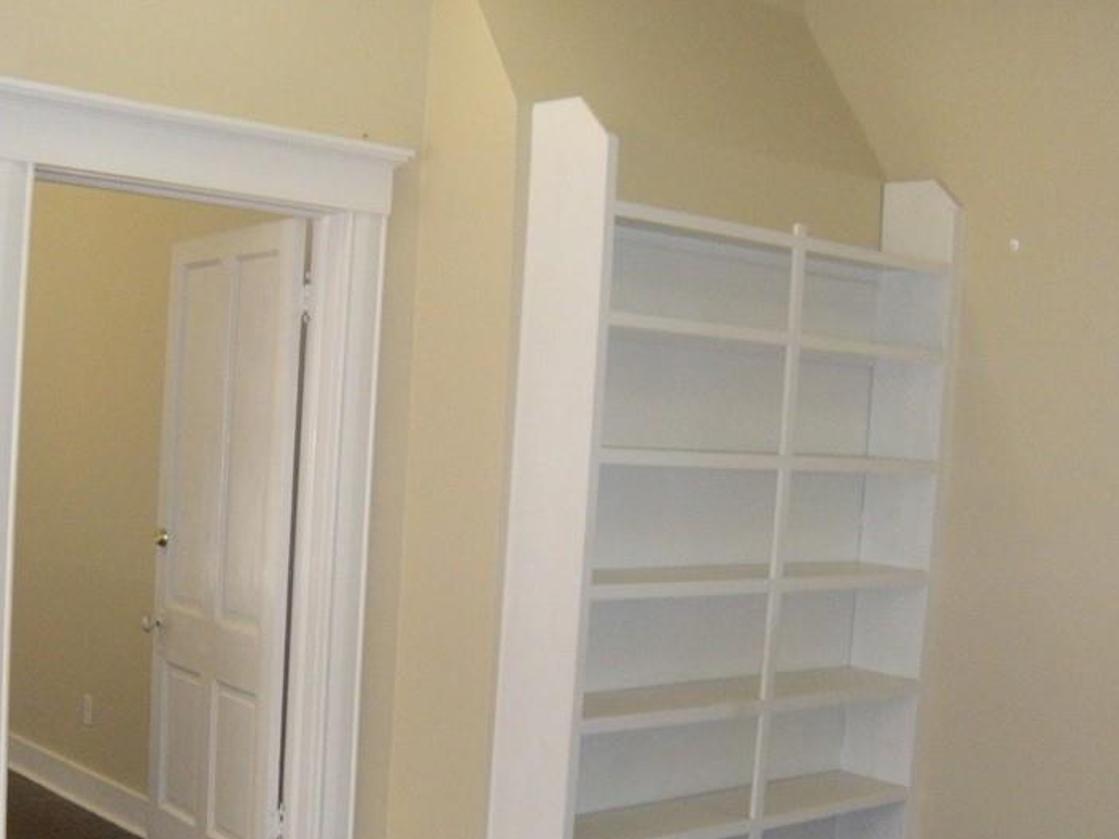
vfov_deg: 28.5
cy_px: 506
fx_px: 1648
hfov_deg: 37.5
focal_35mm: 51
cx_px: 497
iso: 400
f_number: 3.8
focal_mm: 5.9
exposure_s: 1/30
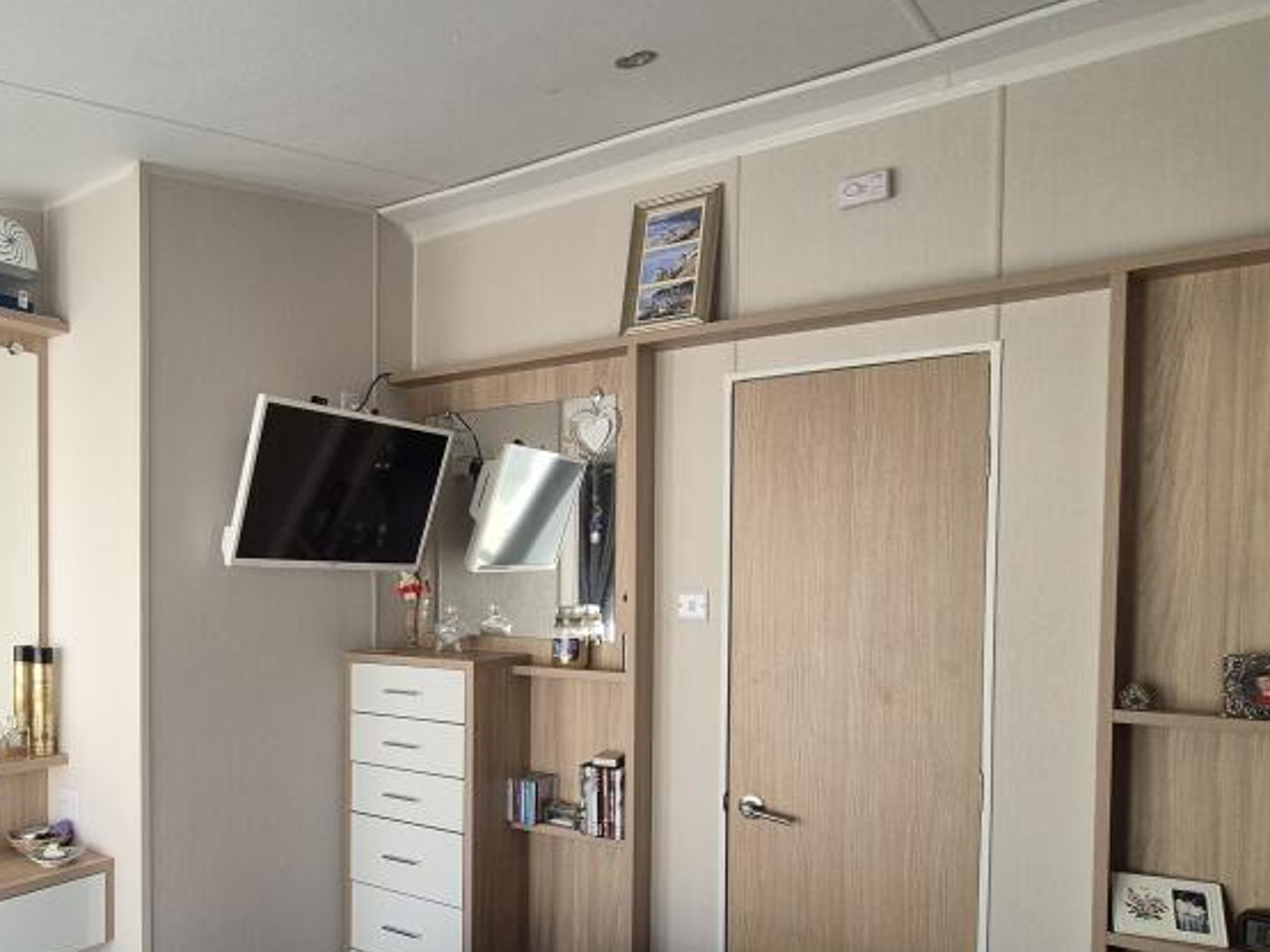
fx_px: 880
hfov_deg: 67.5
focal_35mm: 24
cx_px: 334
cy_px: 613
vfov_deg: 55.9
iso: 320
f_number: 2.2
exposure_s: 1/359
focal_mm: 2.2
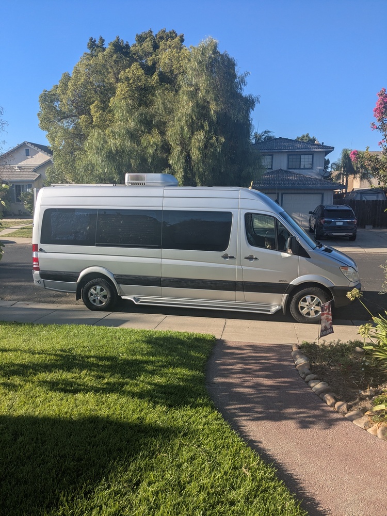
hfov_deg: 51.4
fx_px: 402
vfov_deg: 65.3
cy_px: 258
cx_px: 194
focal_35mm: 27
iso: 49
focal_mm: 4.38
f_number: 1.73
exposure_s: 1/1949
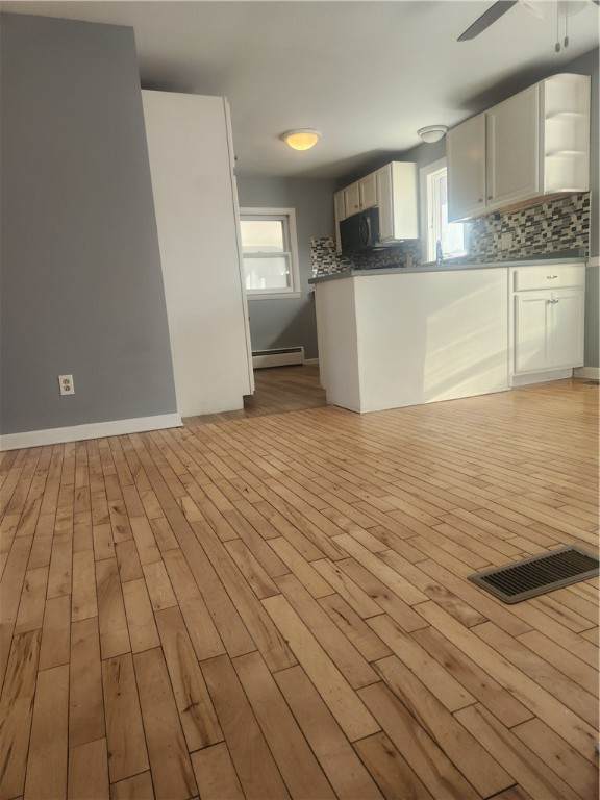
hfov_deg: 58.9
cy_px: 400
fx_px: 532
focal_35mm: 23
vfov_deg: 73.9
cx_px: 300
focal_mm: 5.4
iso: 160
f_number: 1.8
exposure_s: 1/120
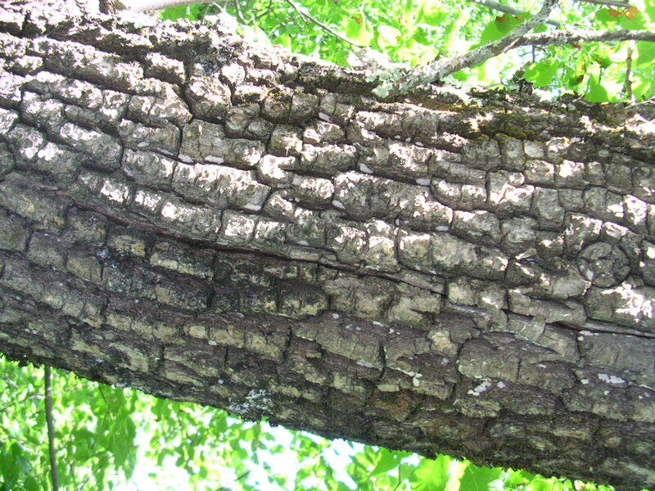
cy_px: 246
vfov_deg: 38.7
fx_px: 700
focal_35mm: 37
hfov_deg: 50.1
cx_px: 328
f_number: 2.7
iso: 100
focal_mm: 5.6
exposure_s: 1/30
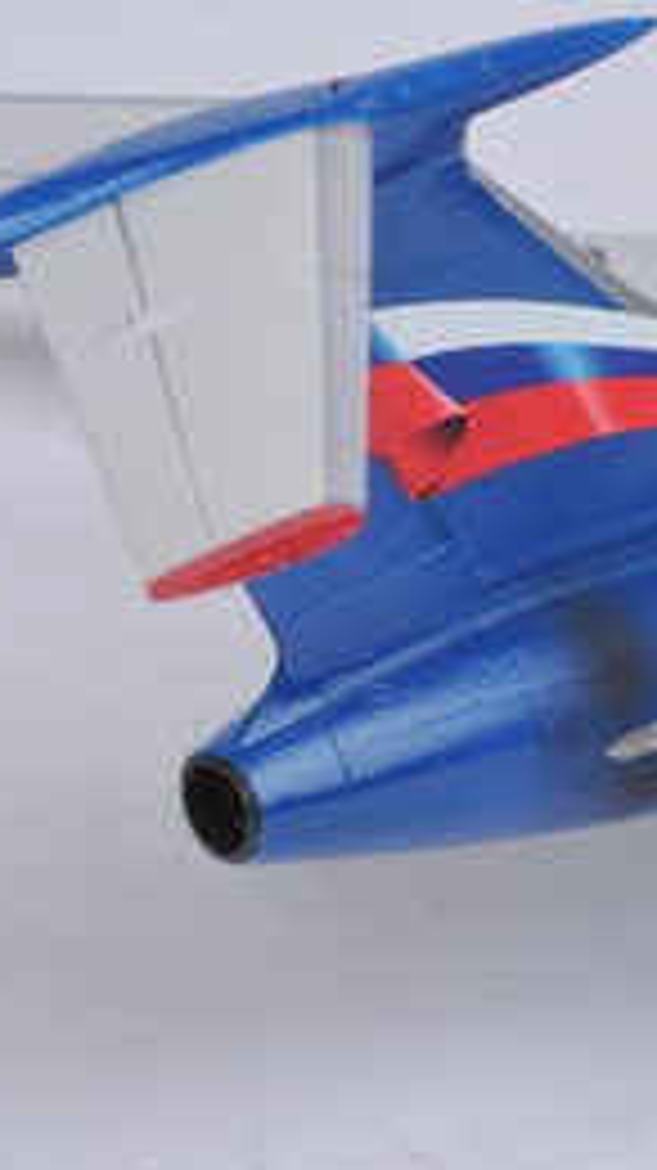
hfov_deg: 7.4
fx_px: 5055
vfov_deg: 13.2
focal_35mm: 163
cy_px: 529
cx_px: 738
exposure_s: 1/125
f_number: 36
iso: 200
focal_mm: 60
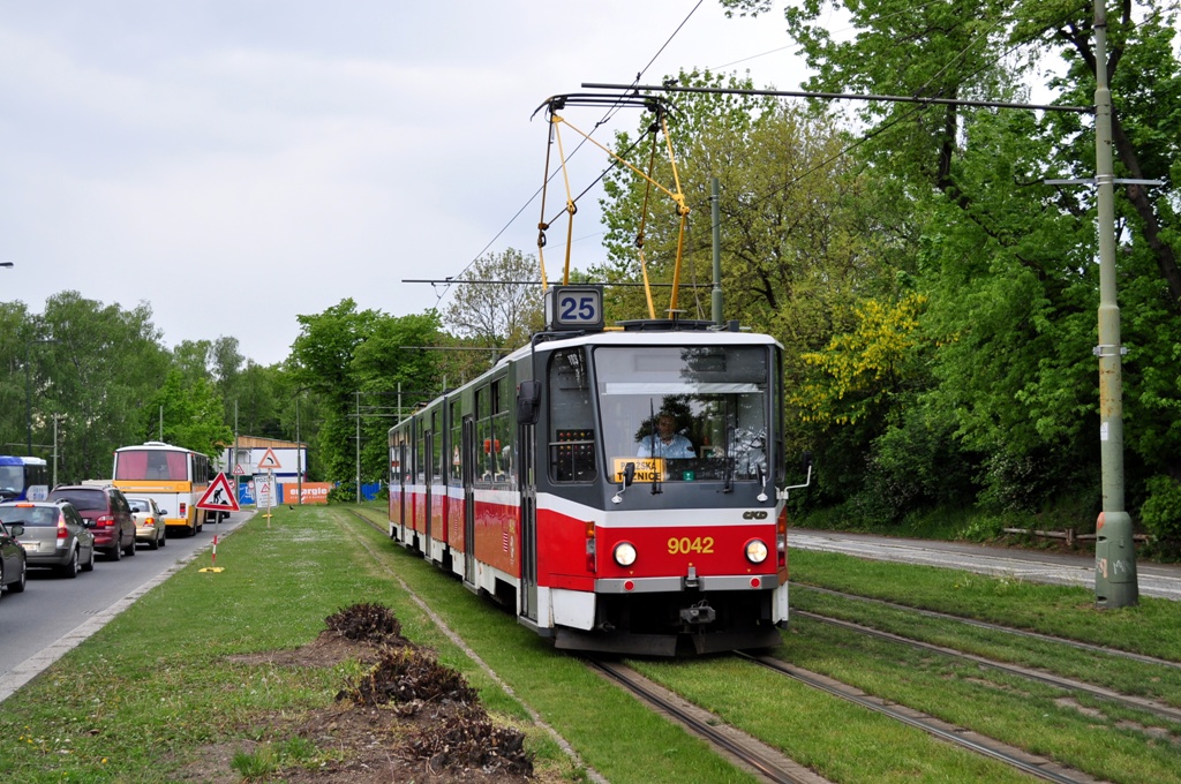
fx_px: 1720
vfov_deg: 25.7
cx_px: 590
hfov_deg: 37.9
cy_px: 392
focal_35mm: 52
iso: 200
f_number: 6.3
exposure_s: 1/160
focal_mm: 35
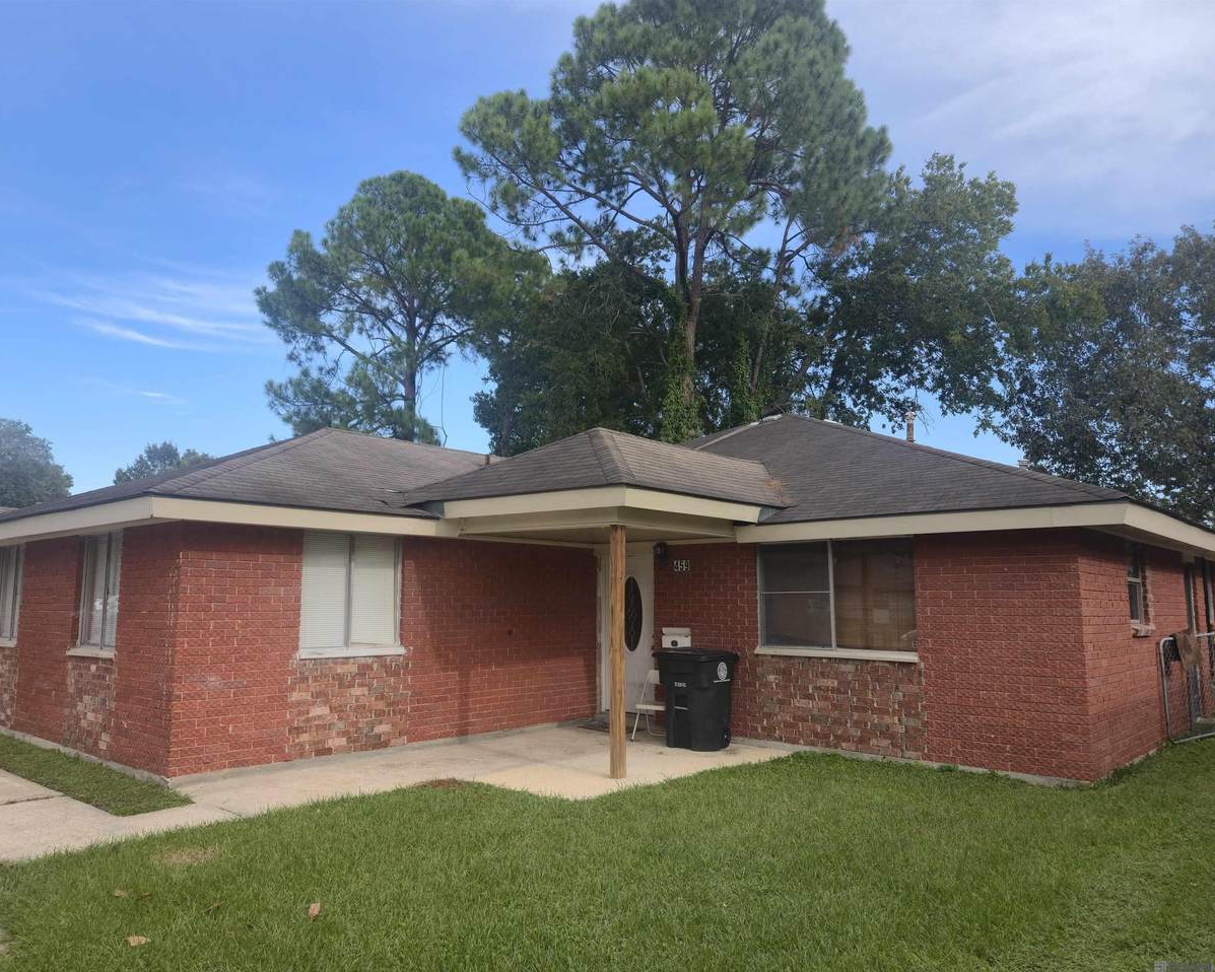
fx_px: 863
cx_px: 587
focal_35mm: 24
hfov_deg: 70.3
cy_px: 486
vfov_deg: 58.8
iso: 25
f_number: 1.8
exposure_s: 1/643
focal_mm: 5.4
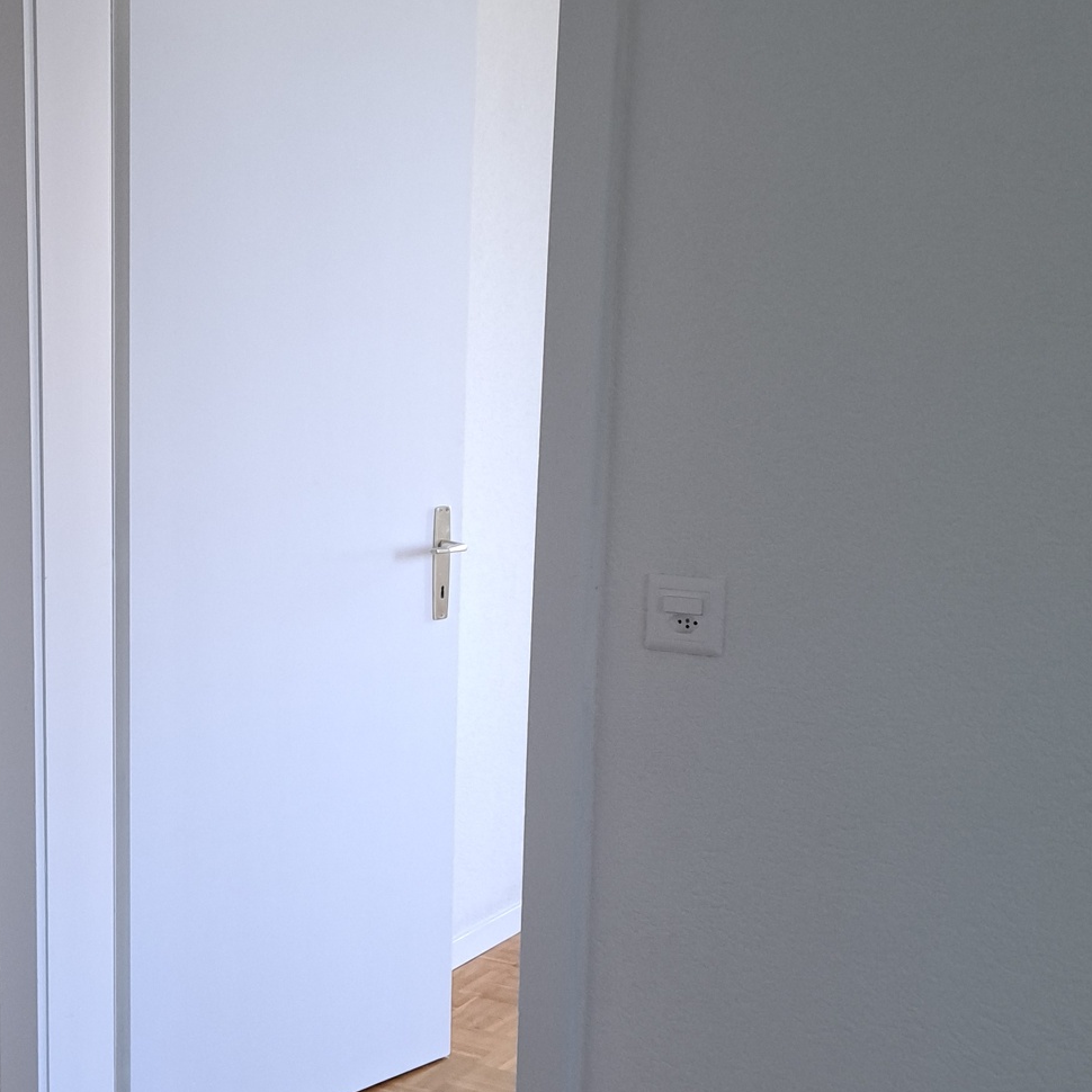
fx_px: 1999
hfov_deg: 29.2
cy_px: 593
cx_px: 98
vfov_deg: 30.5
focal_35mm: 56
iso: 160
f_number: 1.8
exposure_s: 1/50
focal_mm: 5.23
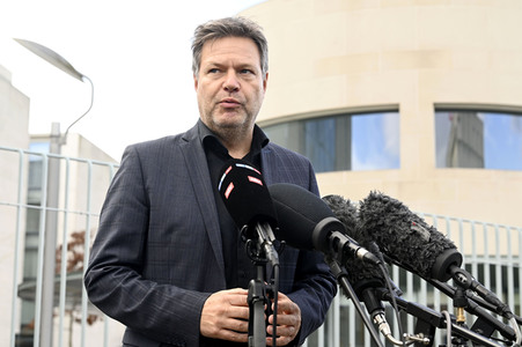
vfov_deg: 19.4
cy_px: 174
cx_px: 261
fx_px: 1014
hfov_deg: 28.9
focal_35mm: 70
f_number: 7.1
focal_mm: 70
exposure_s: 1/500
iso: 1250
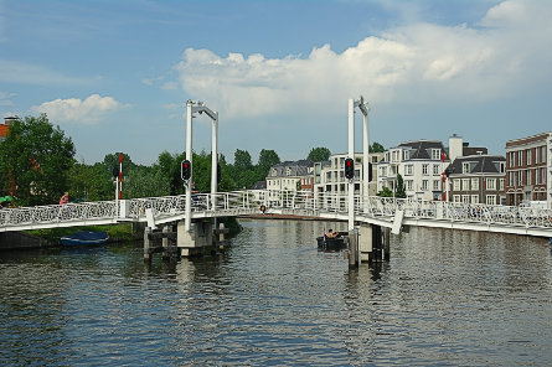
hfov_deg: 37.5
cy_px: 184
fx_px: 812
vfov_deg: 25.5
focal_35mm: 53
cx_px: 276
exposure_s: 1/320
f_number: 6.7
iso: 100
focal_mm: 35
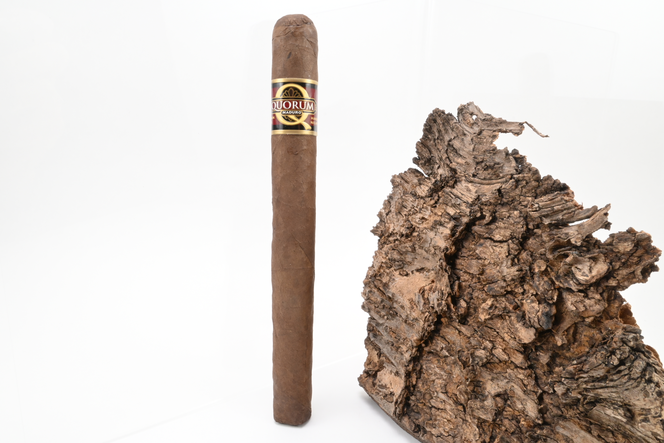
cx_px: 332
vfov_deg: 49.1
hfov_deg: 68.9
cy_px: 222
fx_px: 484
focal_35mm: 26
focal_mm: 17.5
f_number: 22
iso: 640
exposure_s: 1/15
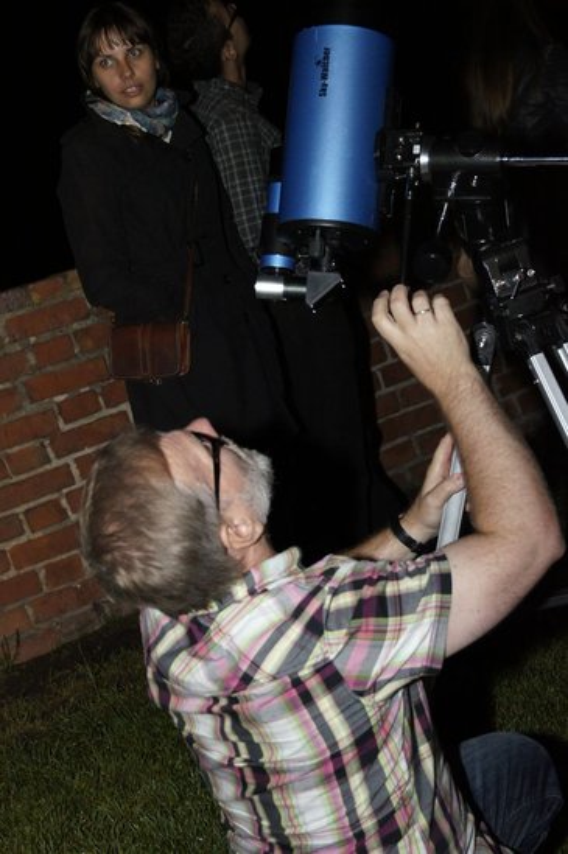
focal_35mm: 52
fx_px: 1245
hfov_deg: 25.7
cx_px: 284
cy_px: 427
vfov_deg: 37.9
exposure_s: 1/60
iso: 3200
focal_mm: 35
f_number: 5.6
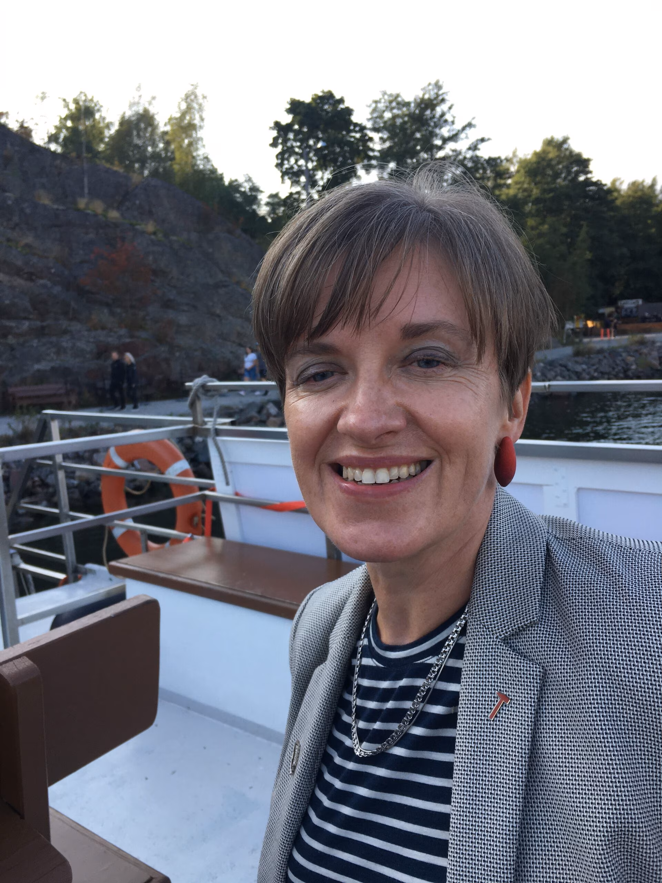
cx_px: 331
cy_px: 442
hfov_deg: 48.2
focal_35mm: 29
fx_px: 739
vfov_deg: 61.7
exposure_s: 1/354
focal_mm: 4.15
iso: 25
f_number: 2.2
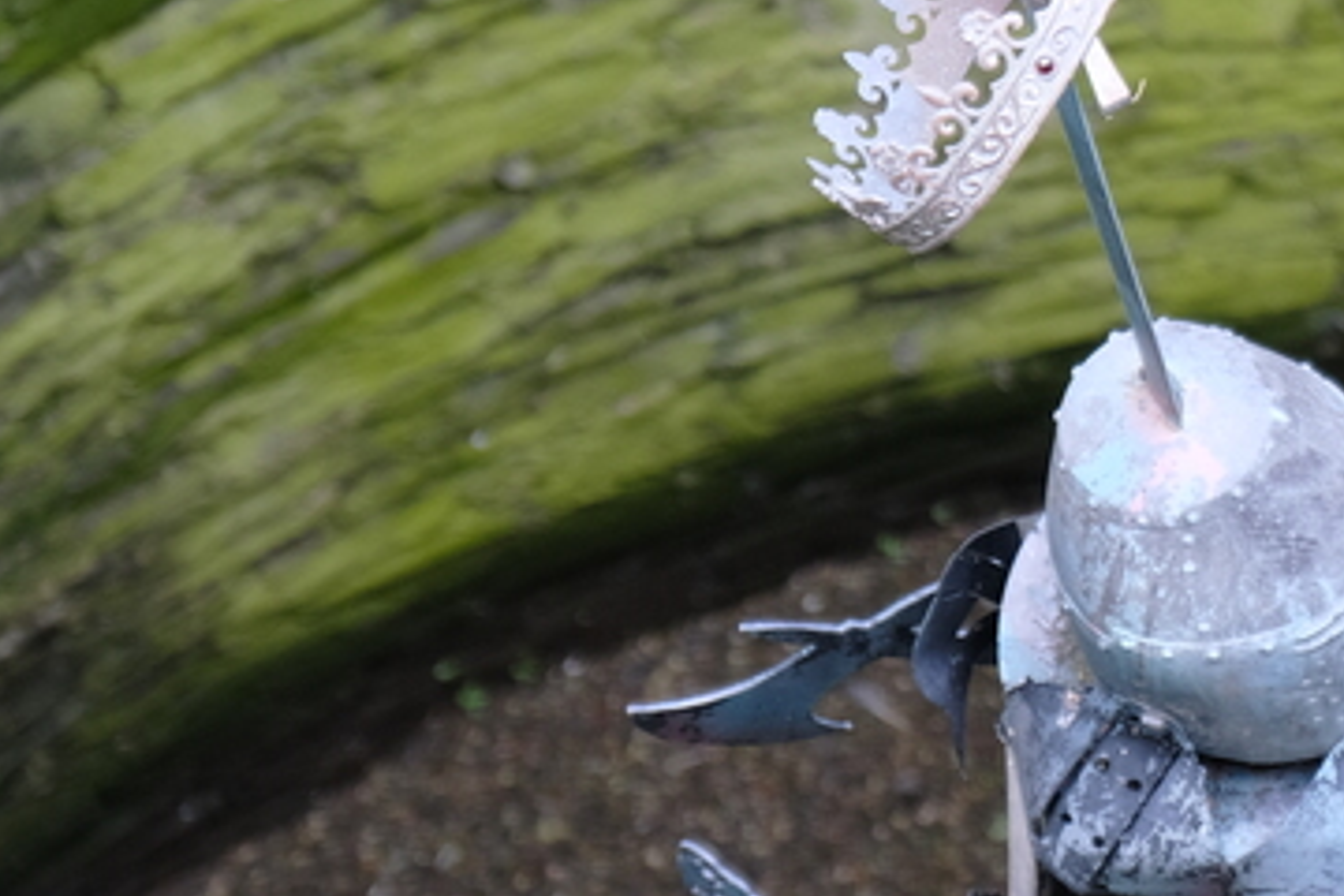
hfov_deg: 6.8
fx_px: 11162
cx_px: 1684
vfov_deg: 4.6
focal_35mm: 299
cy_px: 196
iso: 400
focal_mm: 70
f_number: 2.8
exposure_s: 1/110
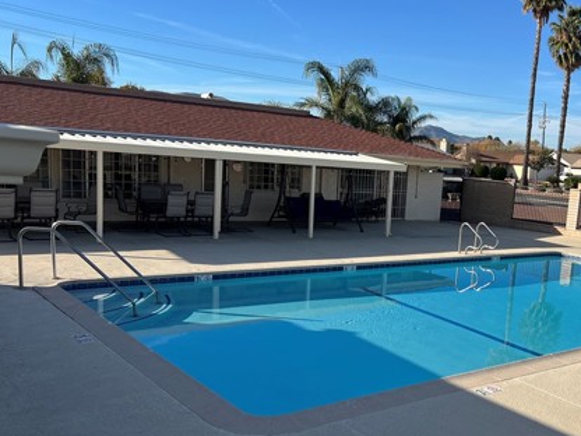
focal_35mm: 40
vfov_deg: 35.8
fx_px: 671
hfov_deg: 45.6
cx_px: 415
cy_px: 264
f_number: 1.5
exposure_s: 1/3704
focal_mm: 5.7
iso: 50
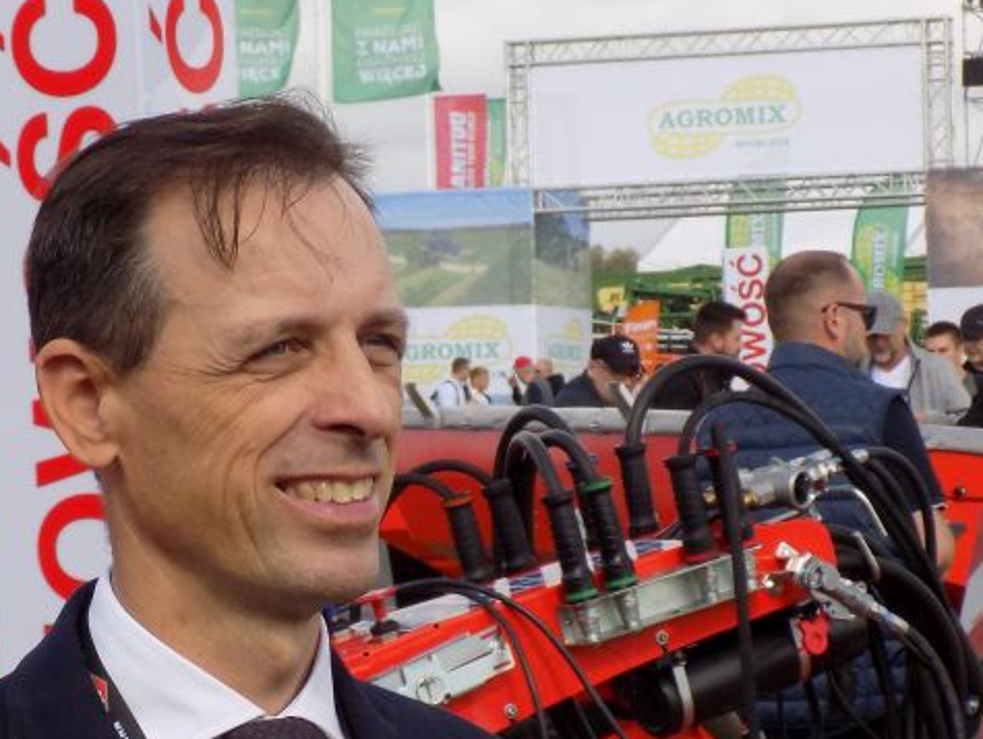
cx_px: 375
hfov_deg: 11.7
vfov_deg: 8.8
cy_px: 588
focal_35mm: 168
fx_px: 4774
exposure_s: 1/320
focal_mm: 13.9
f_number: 4.3
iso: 80
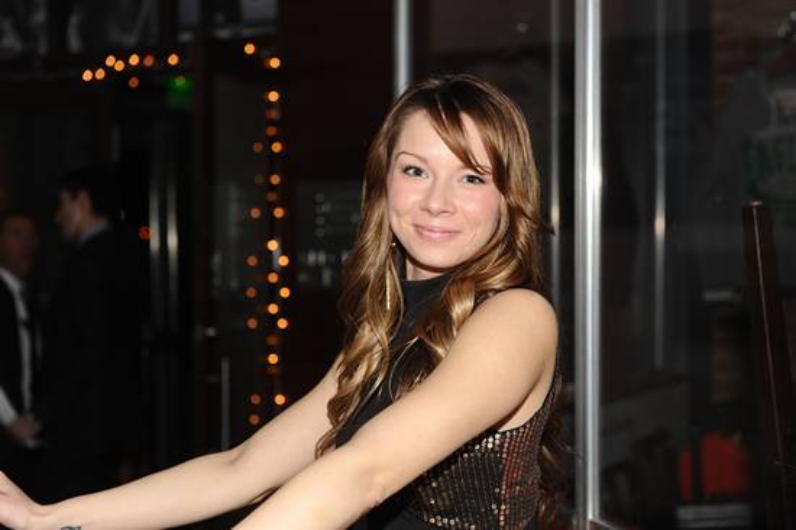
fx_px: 1547
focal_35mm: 70
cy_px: 265
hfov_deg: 28.9
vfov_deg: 19.4
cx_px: 398
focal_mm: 70
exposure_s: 1/250
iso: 800
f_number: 4.8
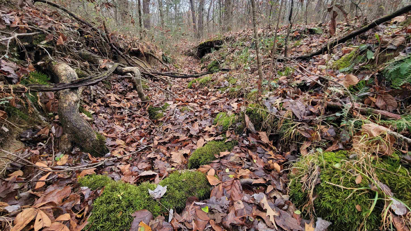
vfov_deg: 70.0
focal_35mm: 15
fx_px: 163
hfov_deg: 103.0
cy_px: 95
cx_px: 204
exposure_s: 1/120
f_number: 2.2
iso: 64
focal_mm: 2.2
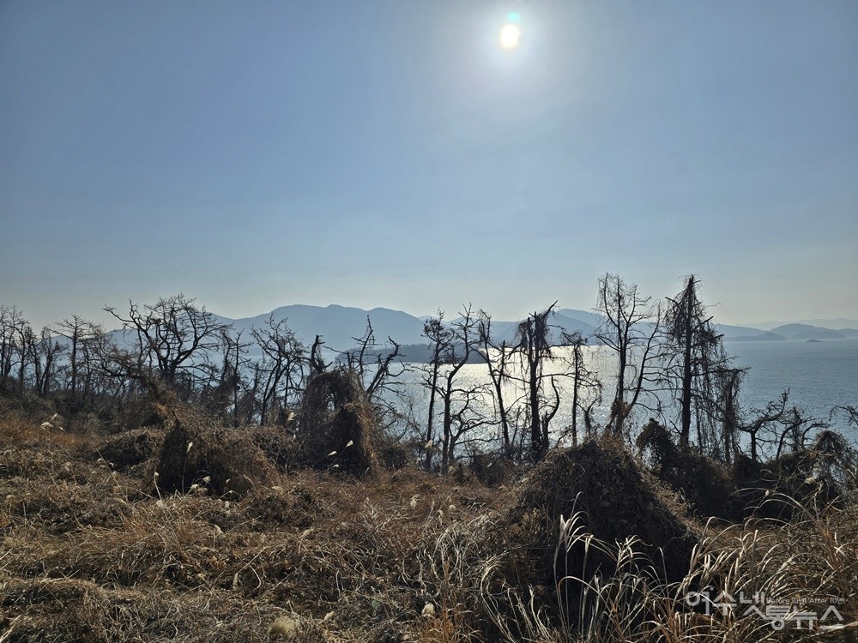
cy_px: 322
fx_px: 570
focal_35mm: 23
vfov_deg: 58.9
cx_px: 429
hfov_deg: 73.9
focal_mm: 6.3
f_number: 1.7
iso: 12
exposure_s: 1/4333
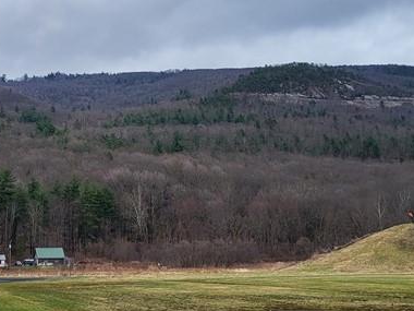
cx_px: 106
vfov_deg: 20.9
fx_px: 837
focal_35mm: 70
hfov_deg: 27.4
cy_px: 86
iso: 40
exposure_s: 1/1445
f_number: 1.8
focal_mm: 5.4
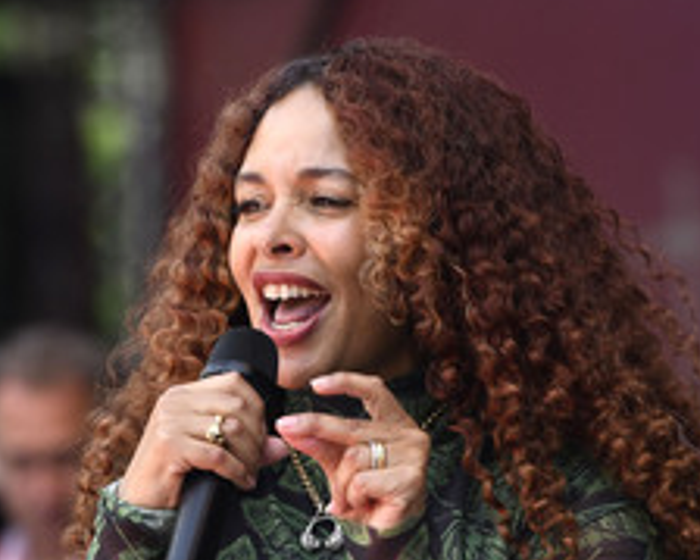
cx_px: 348
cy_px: 454
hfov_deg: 5.4
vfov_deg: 4.3
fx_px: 7434
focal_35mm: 359
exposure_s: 1/1250
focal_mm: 190
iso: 640
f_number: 4.5
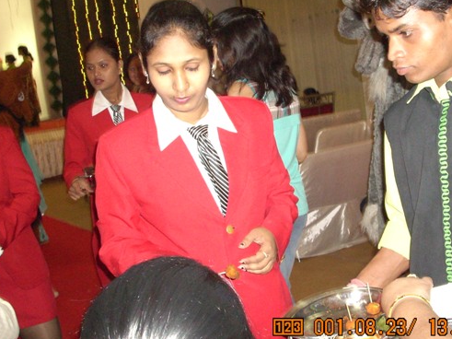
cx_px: 256
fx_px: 640
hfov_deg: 38.8
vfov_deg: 29.6
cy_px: 148
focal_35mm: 49
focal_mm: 6.2
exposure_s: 1/60
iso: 400
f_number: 2.8
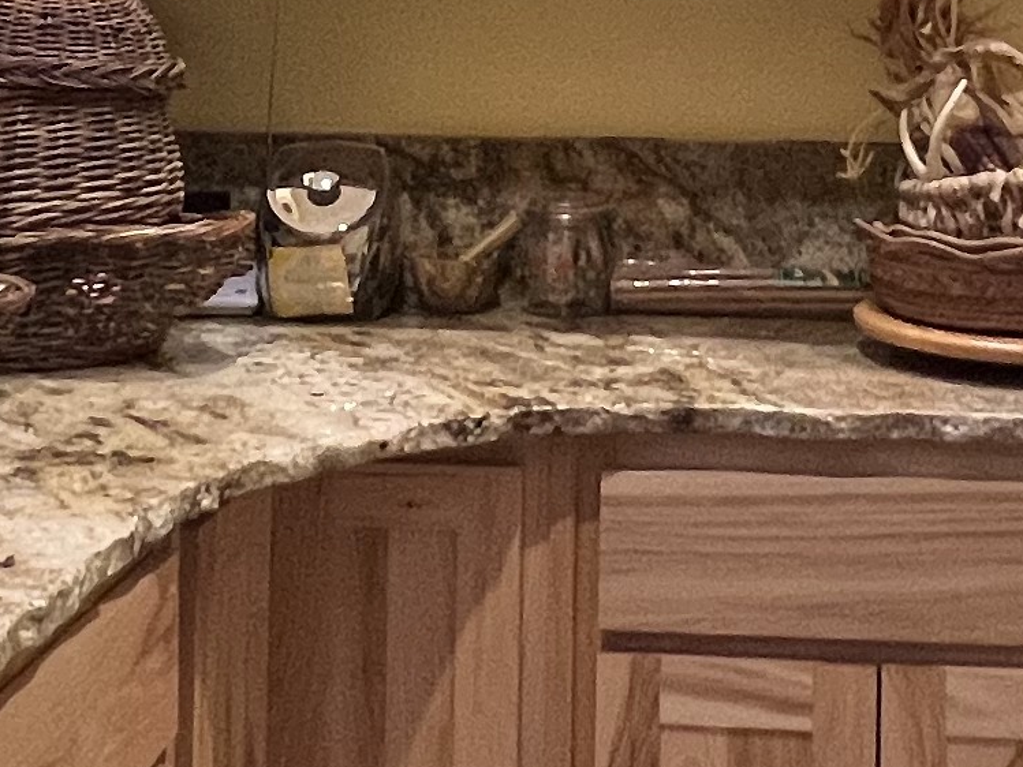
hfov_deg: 27.6
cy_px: -141
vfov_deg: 19.8
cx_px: 671
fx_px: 2069
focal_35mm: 70
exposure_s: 1/60
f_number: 1.8
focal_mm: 1.57
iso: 320
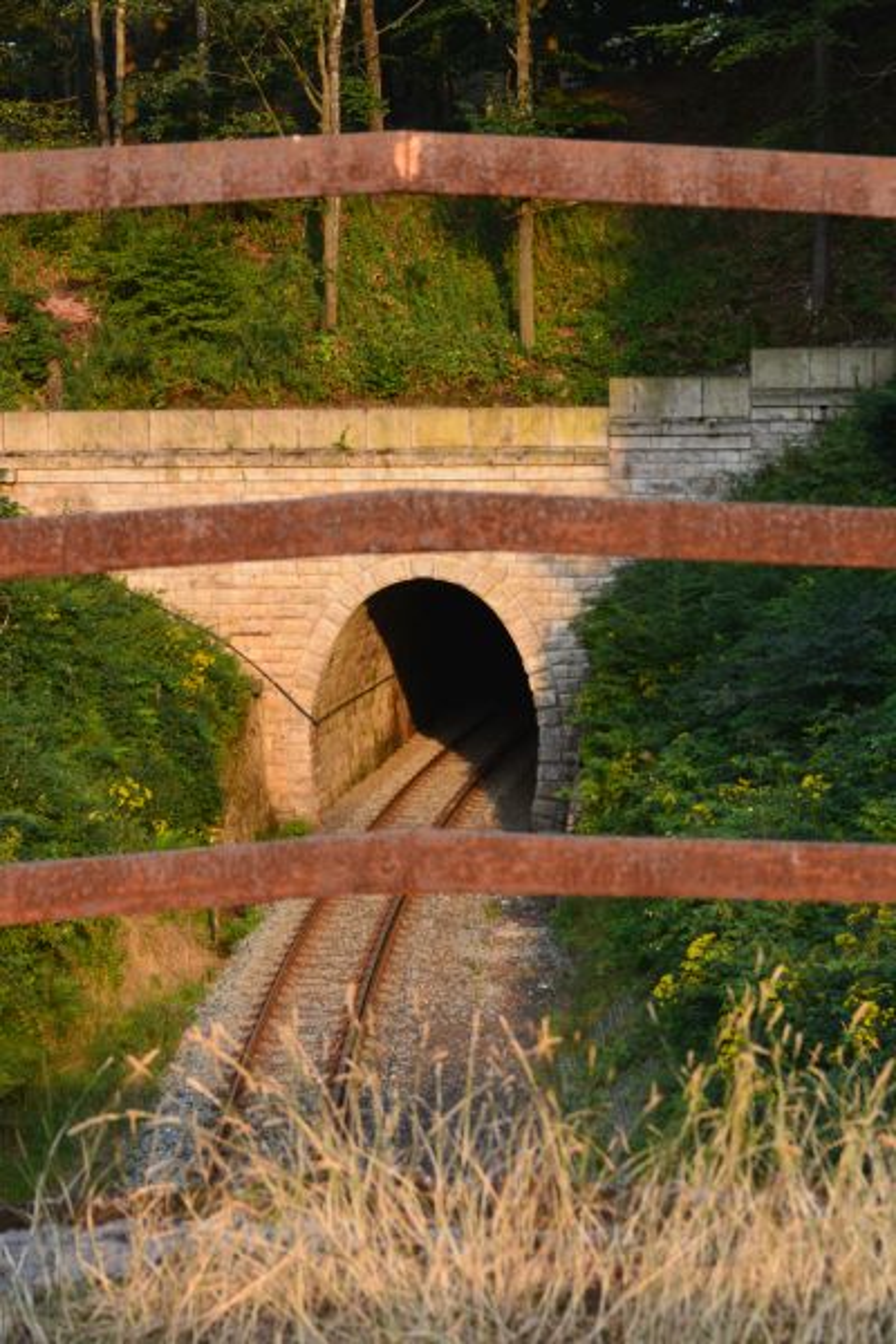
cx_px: 448
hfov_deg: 16.6
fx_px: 3080
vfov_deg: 24.6
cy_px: 672
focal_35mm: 82
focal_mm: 55
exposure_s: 1/60
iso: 360
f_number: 10
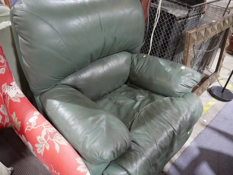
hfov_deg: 63.4
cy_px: 88
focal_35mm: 28
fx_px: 189
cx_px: 116
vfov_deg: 49.8
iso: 1600
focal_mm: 14
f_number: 3.5
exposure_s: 1/60
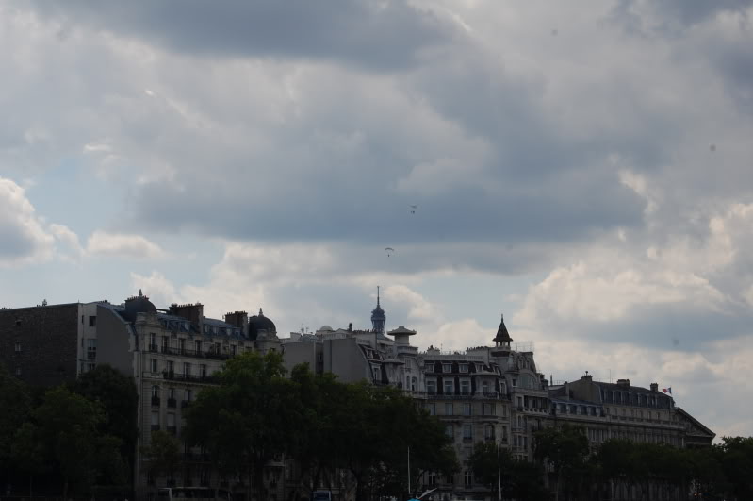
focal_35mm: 82
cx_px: 376
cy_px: 250
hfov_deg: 24.6
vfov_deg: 16.5
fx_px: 1724
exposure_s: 1/500
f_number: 11
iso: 200
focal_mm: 55
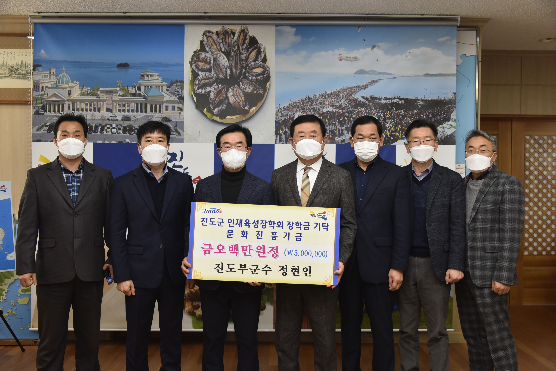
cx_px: 278
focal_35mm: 34
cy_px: 186
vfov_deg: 38.9
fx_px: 525
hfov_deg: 55.8
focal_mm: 34
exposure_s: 1/125
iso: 800
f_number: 5
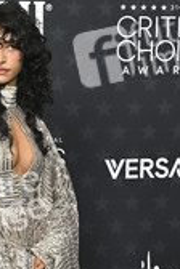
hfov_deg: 11.0
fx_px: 930
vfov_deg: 16.1
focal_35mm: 124
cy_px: 290
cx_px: 10
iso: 1250
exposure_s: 1/320
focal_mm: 35
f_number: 5.6
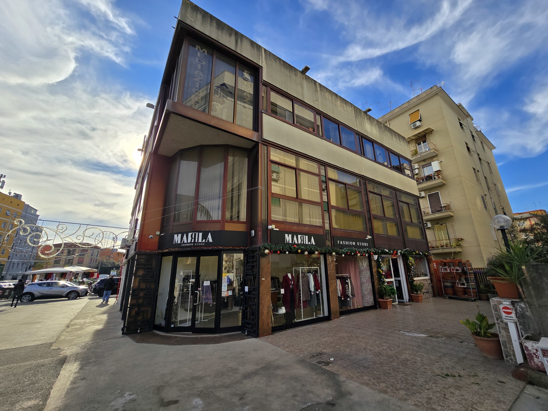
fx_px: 206
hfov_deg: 106.2
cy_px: 206
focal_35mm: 13
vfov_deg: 89.9
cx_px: 274
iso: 50
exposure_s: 1/2054
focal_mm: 2.2
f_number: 2.2
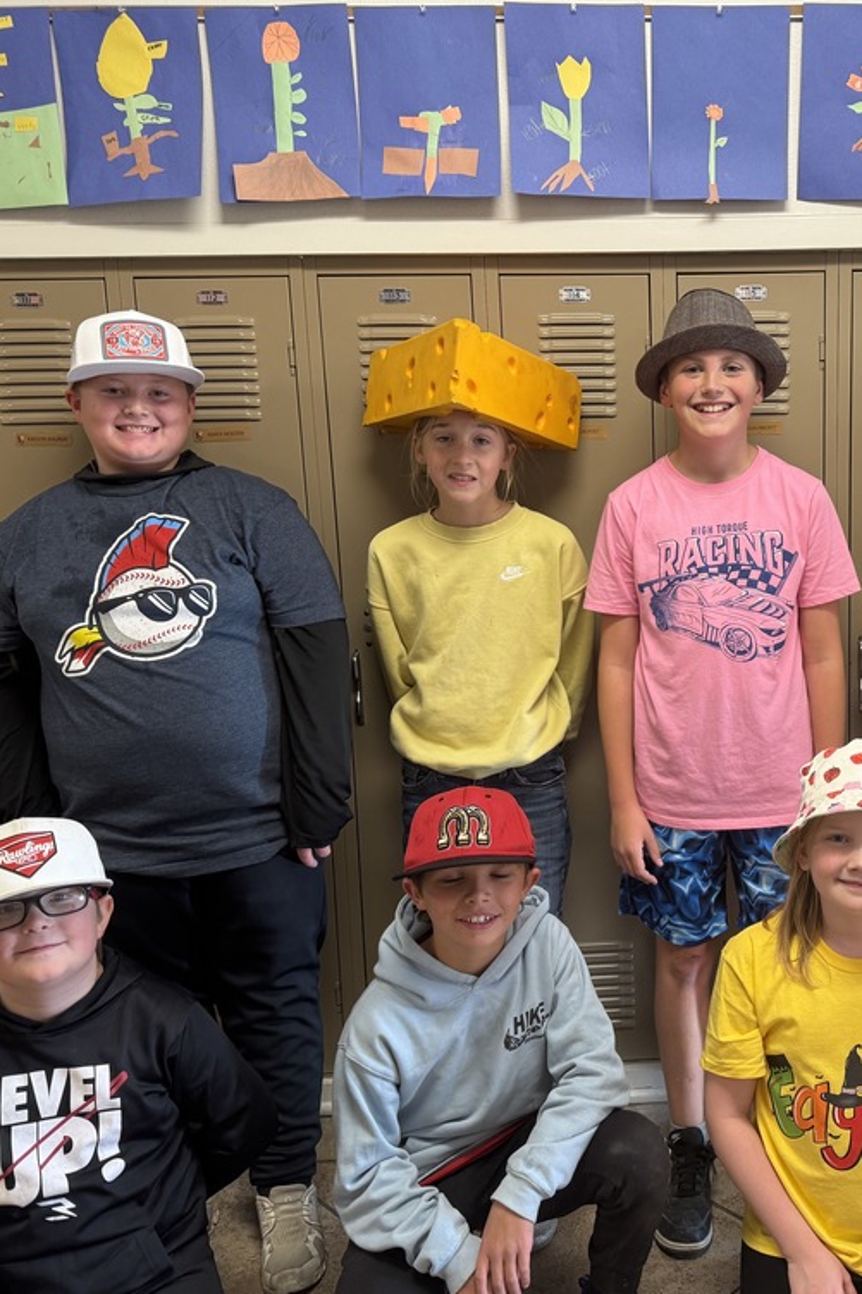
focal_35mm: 34
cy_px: 642
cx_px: 687
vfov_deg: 55.8
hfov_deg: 37.5
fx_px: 1222
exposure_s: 1/60
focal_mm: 6.76
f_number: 1.78
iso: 160
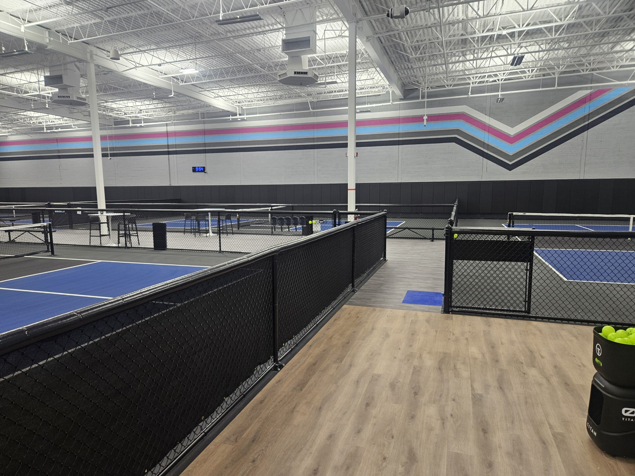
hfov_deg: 73.9
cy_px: 238
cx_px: 318
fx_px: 422
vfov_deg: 58.9
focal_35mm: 23
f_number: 1.8
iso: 125
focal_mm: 5.4
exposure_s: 1/120
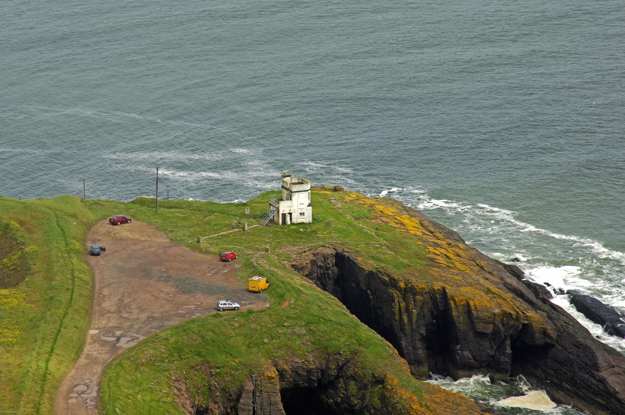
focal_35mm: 180
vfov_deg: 7.6
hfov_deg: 11.4
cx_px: 312
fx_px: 3121
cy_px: 208
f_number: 8.5
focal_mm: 120
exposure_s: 1/1000
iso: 400
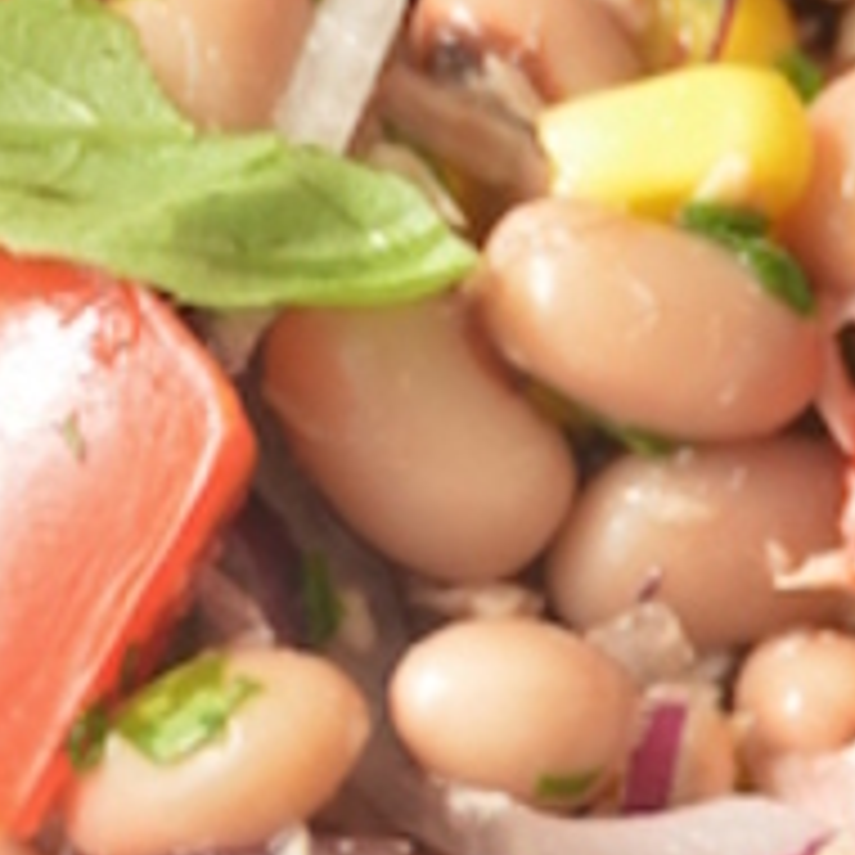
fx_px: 17968
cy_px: -38
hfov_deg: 2.7
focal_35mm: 643
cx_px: 410
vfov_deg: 2.7
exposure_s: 1/60
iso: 100
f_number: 5
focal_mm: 80
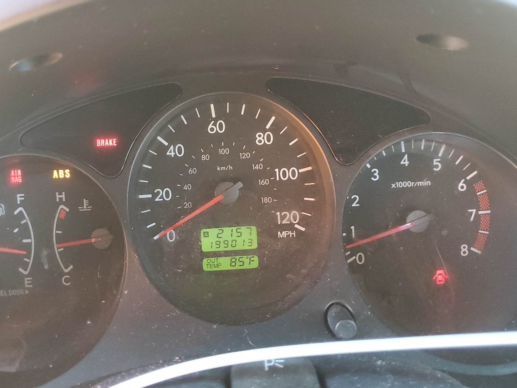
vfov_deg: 41.8
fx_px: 508
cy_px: 186
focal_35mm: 34
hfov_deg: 53.7
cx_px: 215
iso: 318
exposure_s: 1/60.2
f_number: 1.5
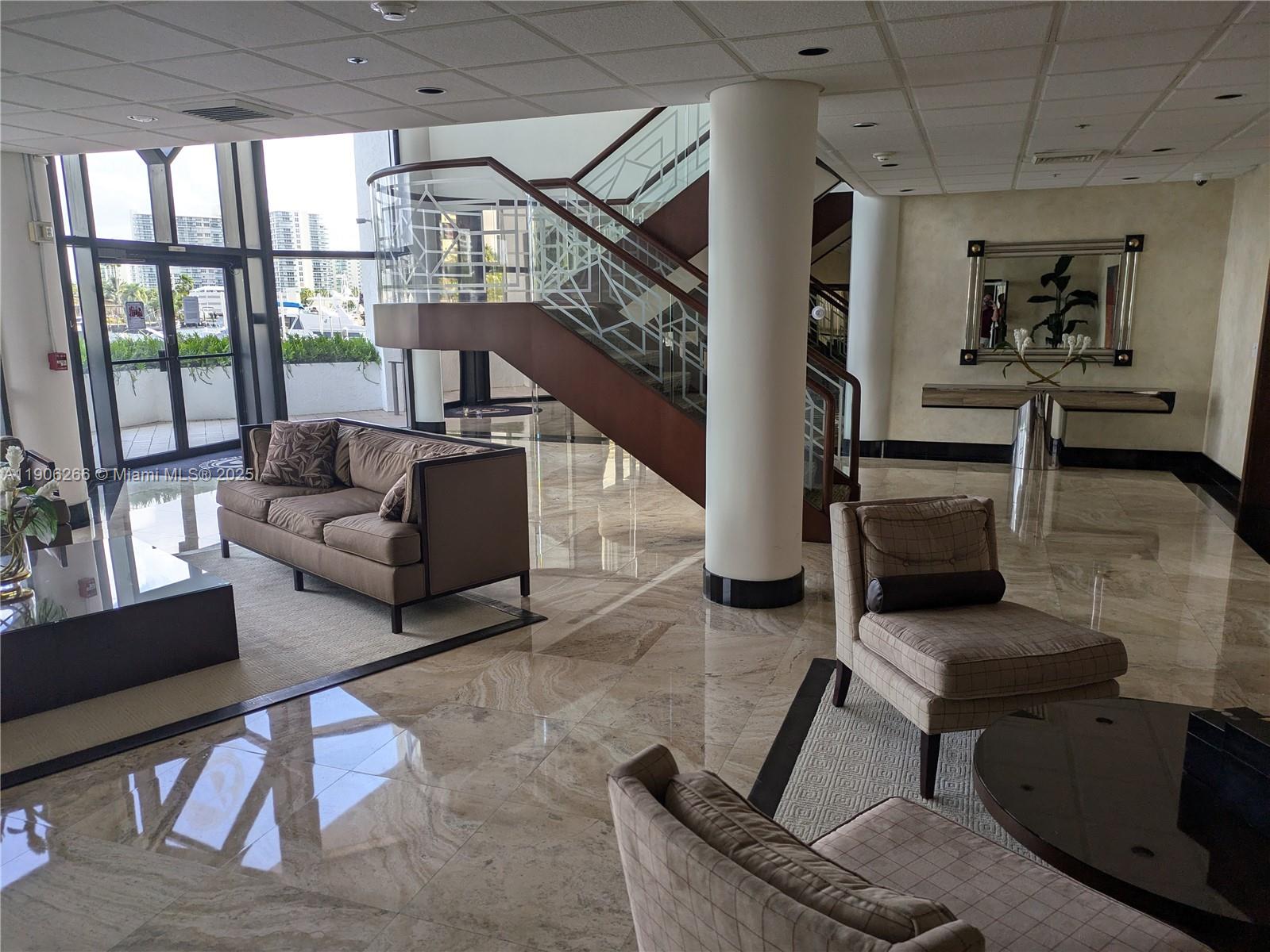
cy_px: 476
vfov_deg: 54.9
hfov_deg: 69.4
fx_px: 917
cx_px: 635
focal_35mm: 25
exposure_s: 1/264
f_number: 1.89
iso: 46
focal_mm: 5.43
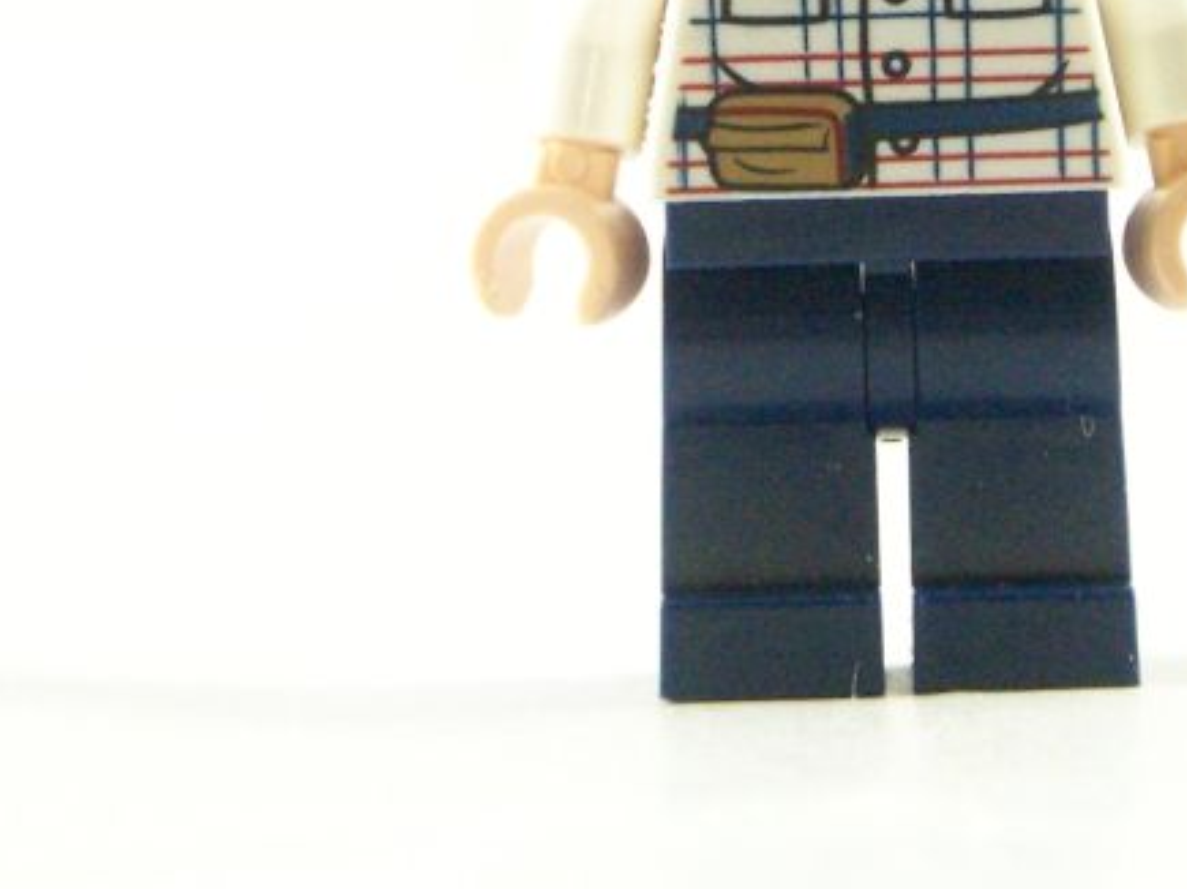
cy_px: -3
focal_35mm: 247
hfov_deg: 8.0
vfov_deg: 6.0
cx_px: 917
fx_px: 8467
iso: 400
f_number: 3.6
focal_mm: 17.5
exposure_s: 1/60
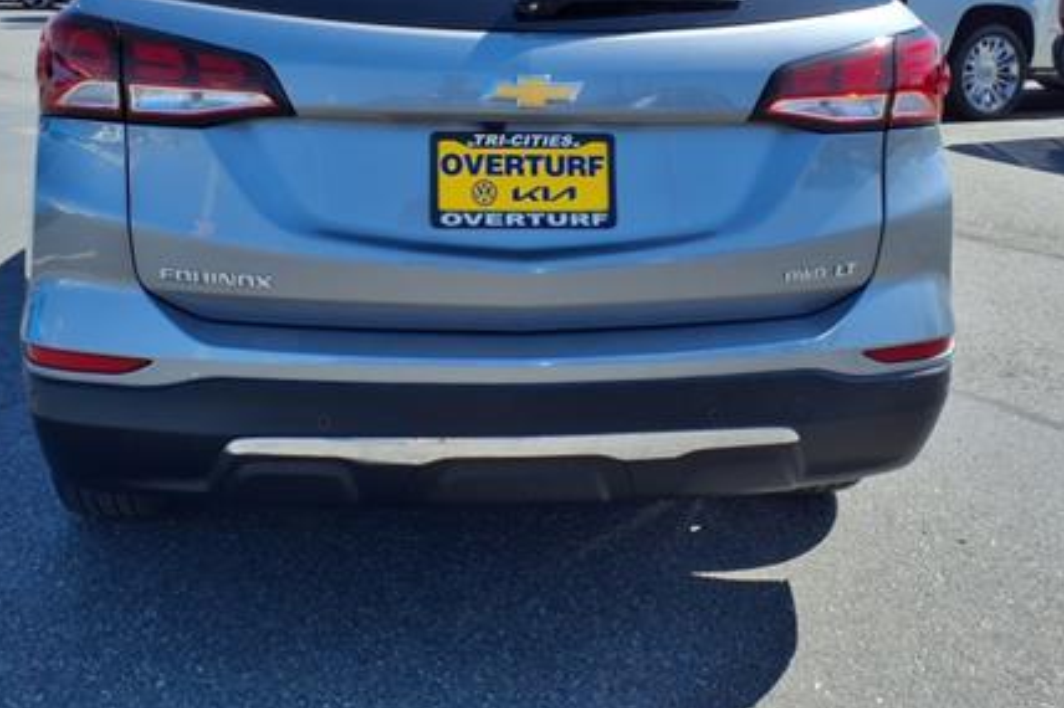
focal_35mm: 42
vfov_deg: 31.0
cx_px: 517
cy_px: 134
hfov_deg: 46.4
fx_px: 1241
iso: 40
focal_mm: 3.58
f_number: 1.9
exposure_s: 1/1667
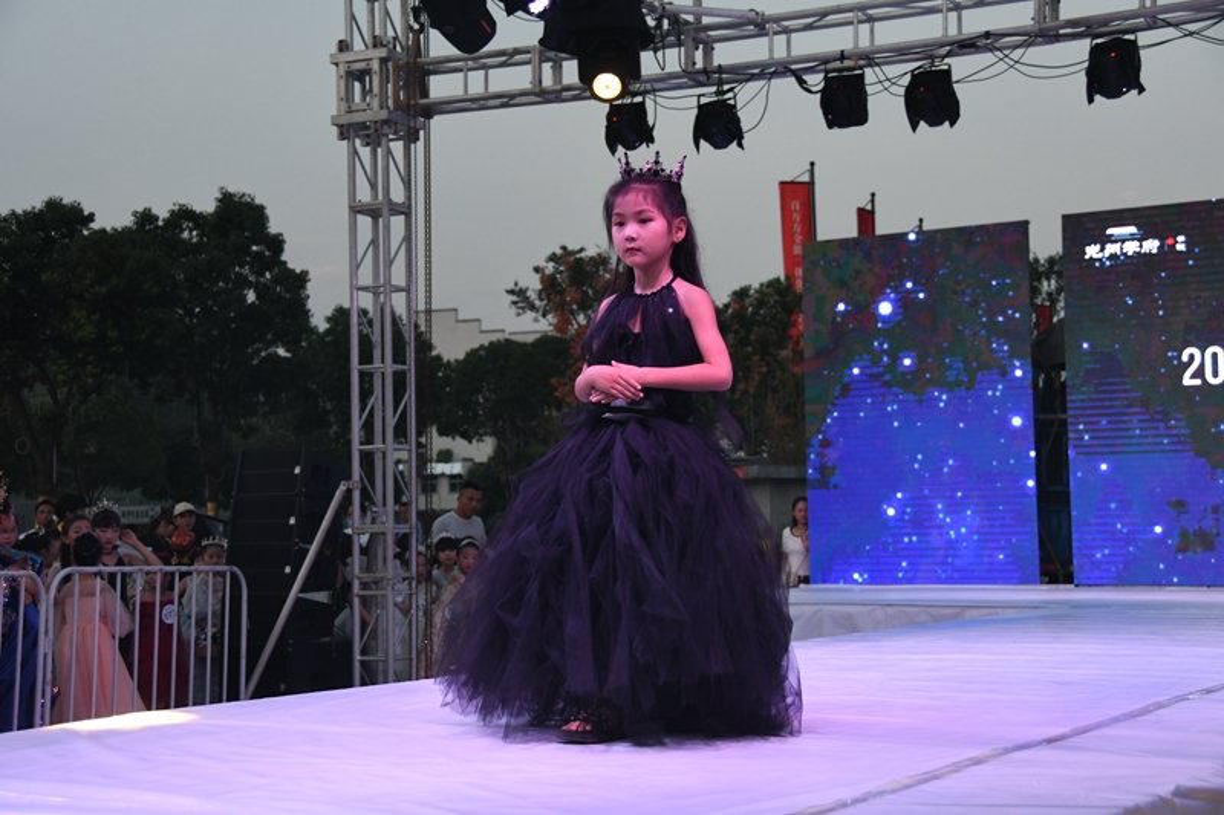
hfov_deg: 35.1
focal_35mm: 57
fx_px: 1937
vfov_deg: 23.8
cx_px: 612
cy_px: 408
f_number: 4.2
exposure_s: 1/400
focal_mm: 38
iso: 1250
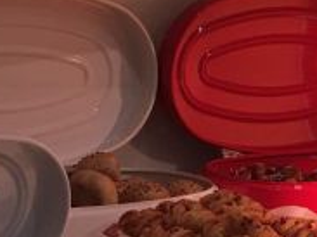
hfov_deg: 12.9
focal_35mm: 152
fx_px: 1391
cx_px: 59
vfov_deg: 9.4
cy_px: 389
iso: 32
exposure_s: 1/17
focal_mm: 4.15
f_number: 2.2
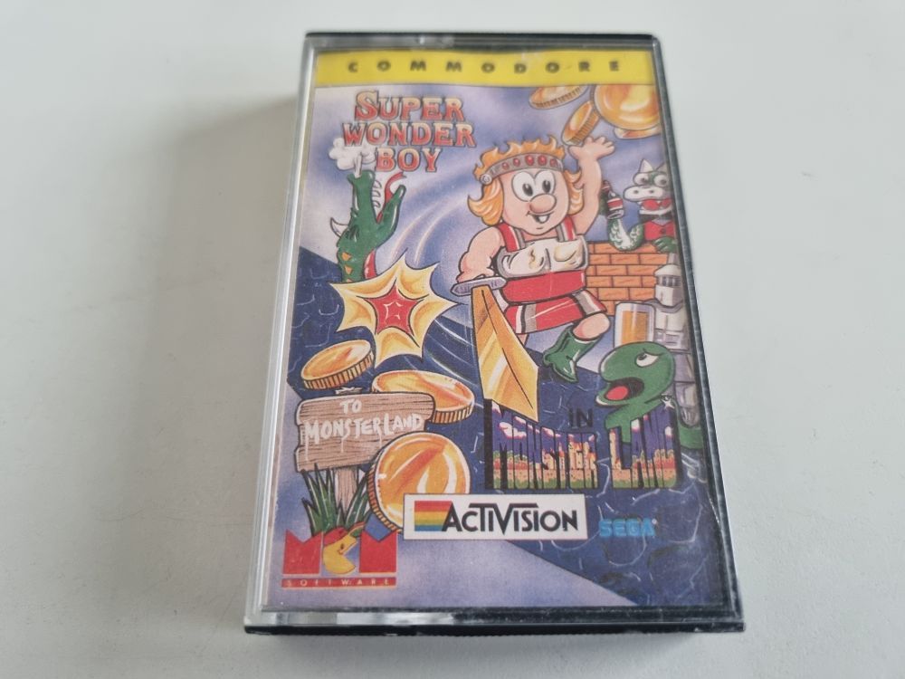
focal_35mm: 26
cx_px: 452
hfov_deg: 67.3
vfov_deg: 53.1
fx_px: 680
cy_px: 340
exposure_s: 1/50
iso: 500
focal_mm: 5.4
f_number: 1.8
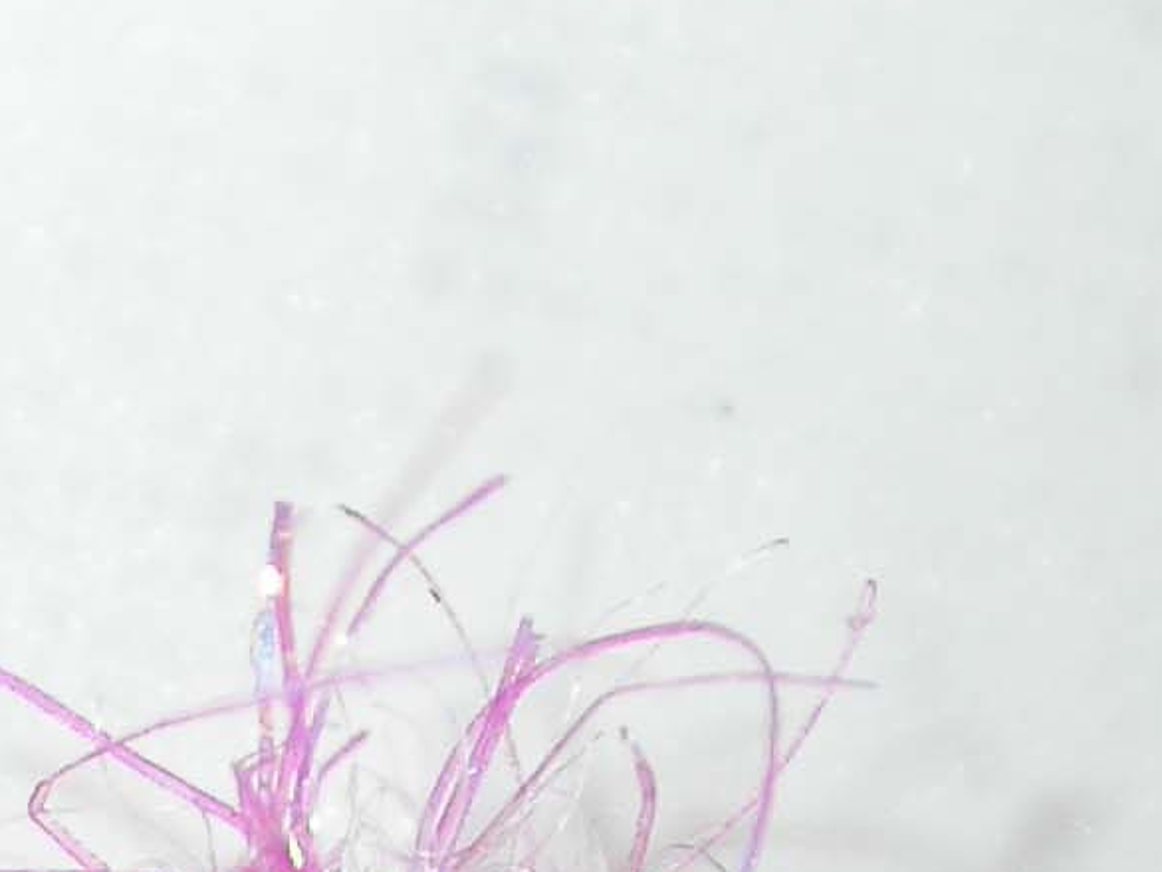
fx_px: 13534
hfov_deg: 4.9
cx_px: -290
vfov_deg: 3.7
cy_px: 1381
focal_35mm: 403
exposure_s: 1/60.3
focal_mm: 21.5
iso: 100
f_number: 4
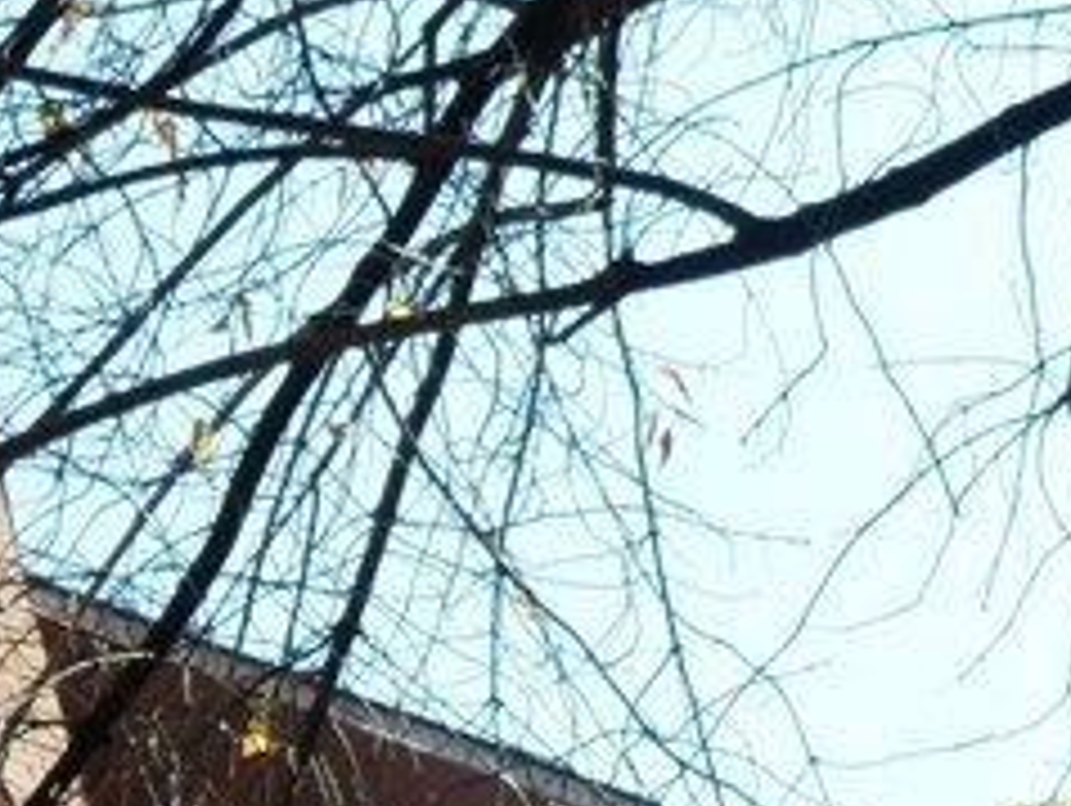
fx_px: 5203
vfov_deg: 8.7
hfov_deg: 11.3
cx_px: -486
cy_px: 995
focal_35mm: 168
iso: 80
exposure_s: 1/250
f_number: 4.7
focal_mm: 9.3
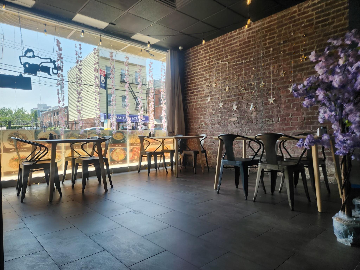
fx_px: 239
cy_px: 135
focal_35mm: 23
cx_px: 180
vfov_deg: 58.9
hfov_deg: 73.9
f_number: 1.8
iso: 25
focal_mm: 5.4
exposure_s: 1/180
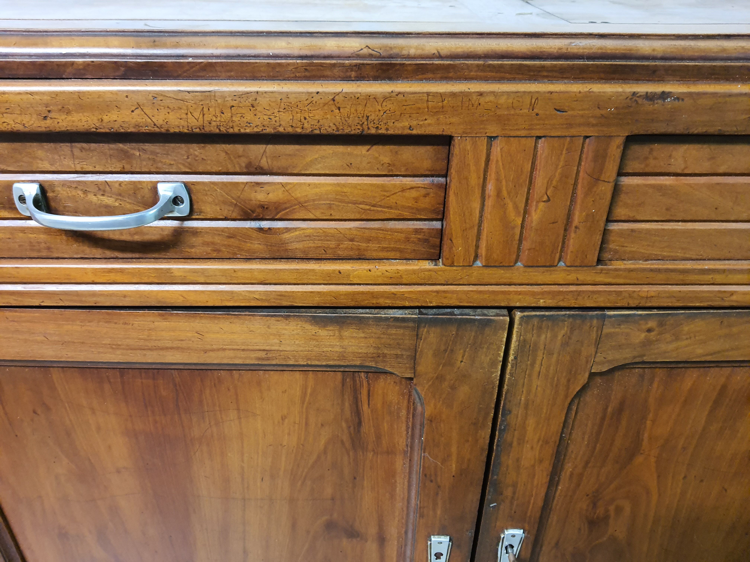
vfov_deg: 53.1
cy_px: 281
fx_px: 563
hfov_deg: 67.3
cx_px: 375
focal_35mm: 26
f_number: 1.7
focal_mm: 4.32
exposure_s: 1/25
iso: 400
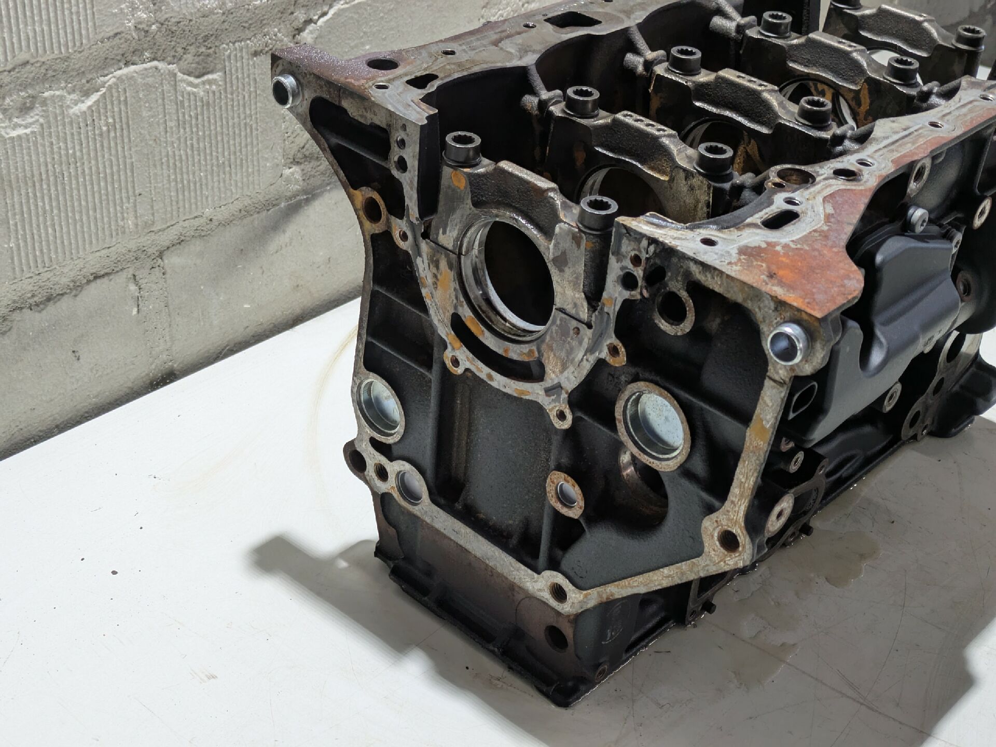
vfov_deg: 28.6
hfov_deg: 37.5
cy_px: 374
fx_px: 1467
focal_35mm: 51
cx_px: 498
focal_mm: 5.43
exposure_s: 1/33.3
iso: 57
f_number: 1.89
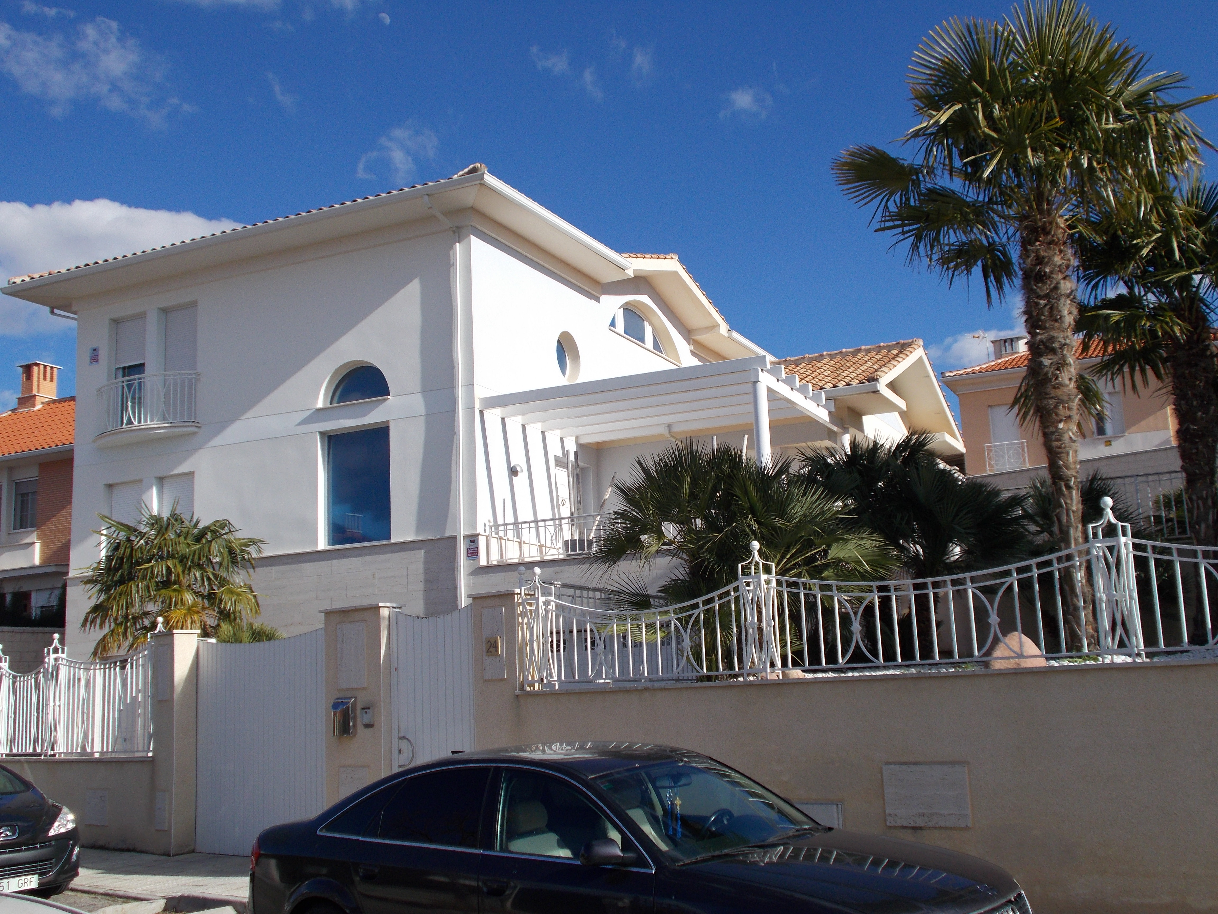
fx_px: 1372
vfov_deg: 36.8
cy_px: 457
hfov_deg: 47.9
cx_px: 609
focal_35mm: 39
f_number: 9.8
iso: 80
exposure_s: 1/200
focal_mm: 6.9
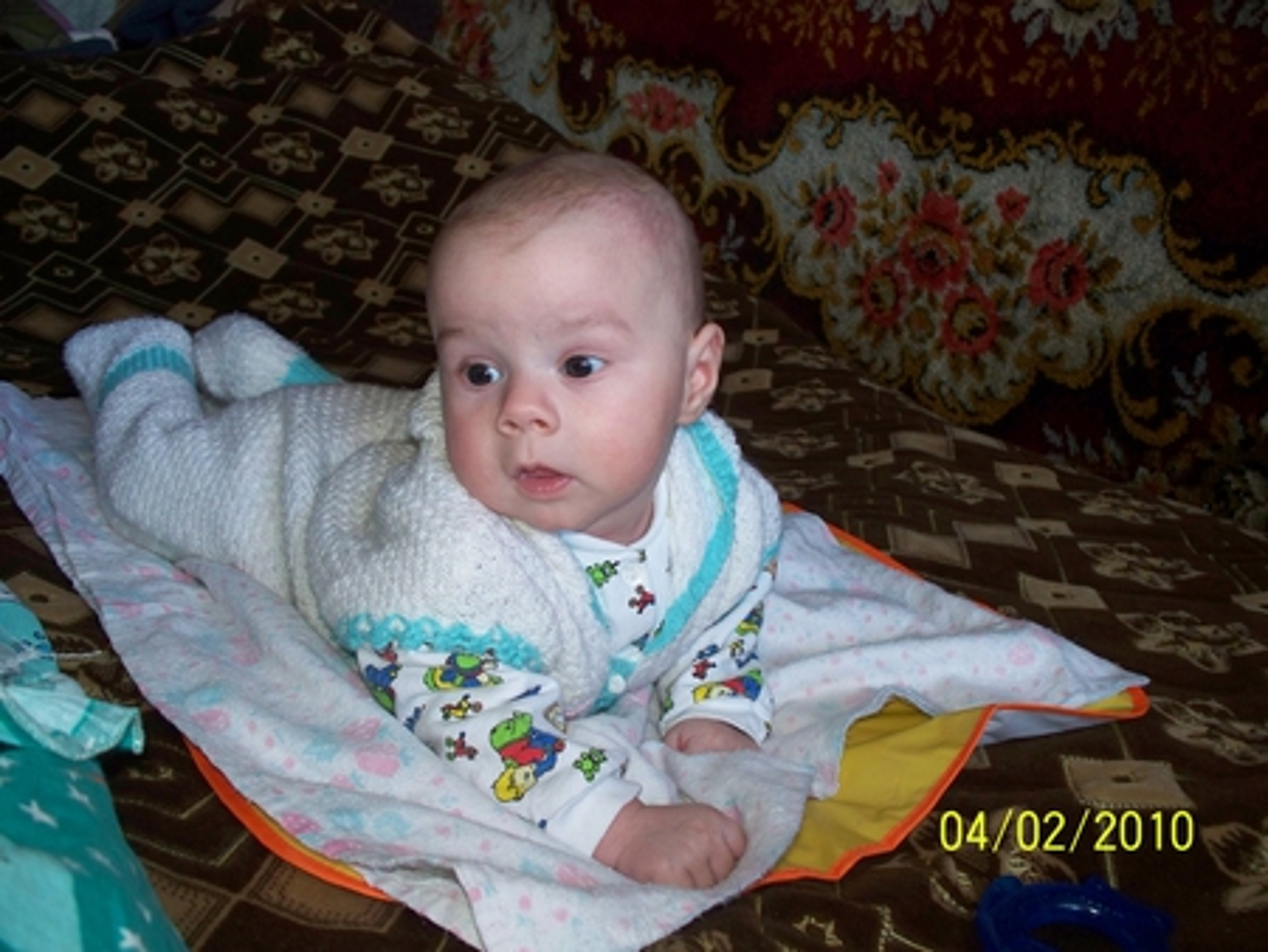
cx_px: 634
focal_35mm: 36
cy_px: 476
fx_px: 1319
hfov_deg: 51.3
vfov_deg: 39.7
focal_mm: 7.54
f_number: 2.8
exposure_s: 1/30
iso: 200
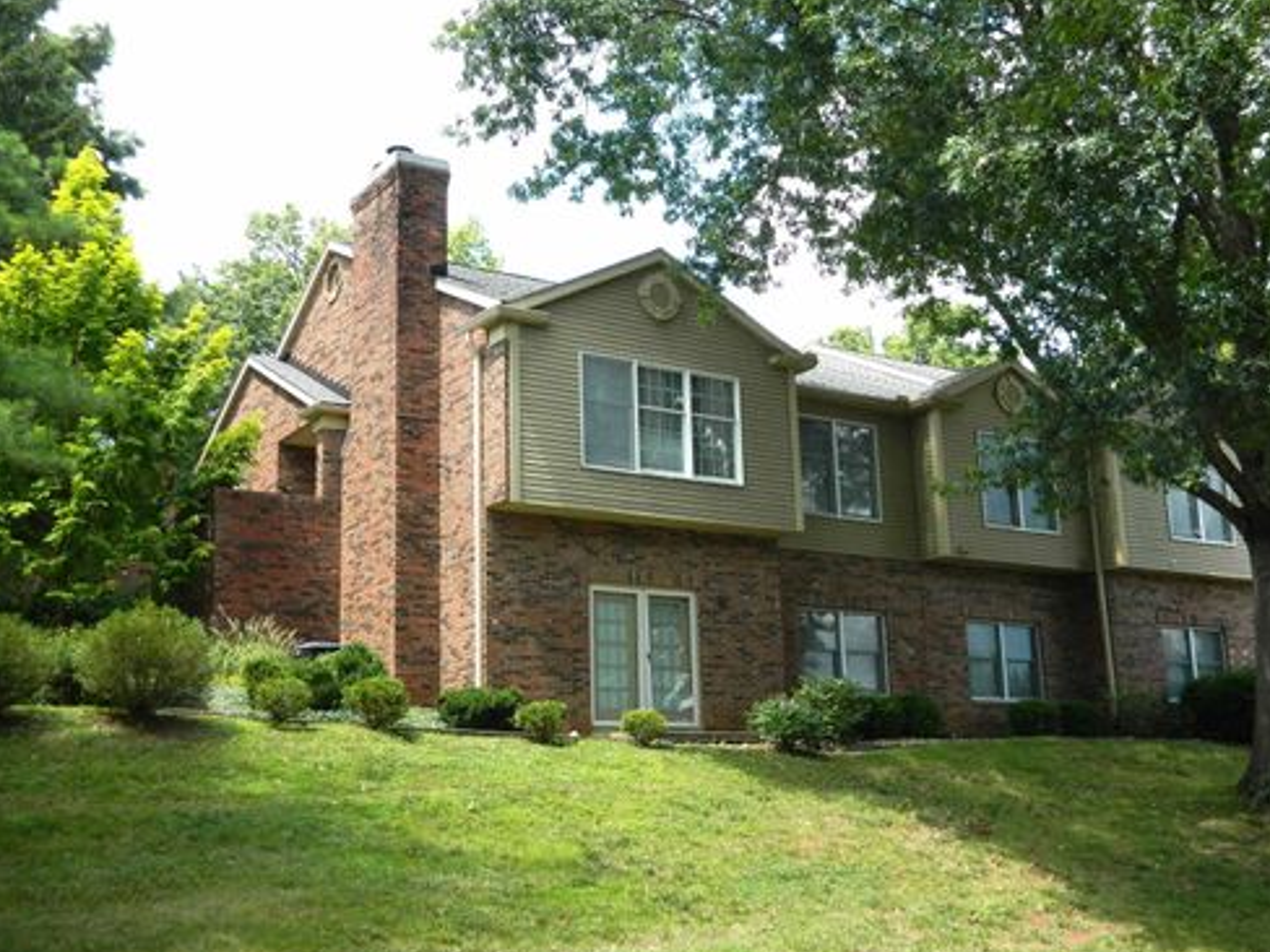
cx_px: 640
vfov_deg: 34.3
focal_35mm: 42
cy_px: 480
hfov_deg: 44.8
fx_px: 1541
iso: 110
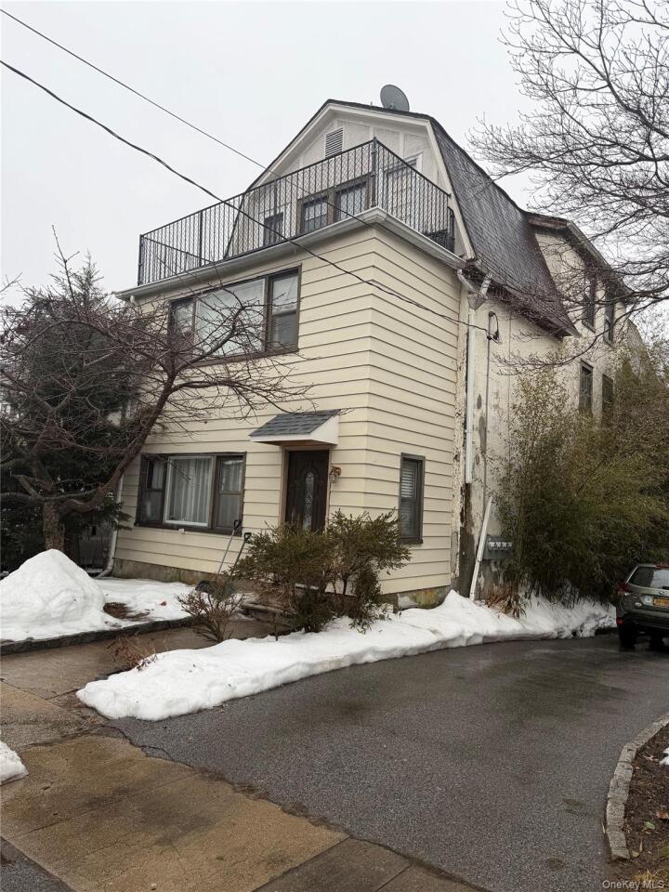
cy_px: 446
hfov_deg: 56.8
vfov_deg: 71.6
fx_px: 618
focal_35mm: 24
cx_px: 334
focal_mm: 6.76
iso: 80
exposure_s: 1/627
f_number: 1.78
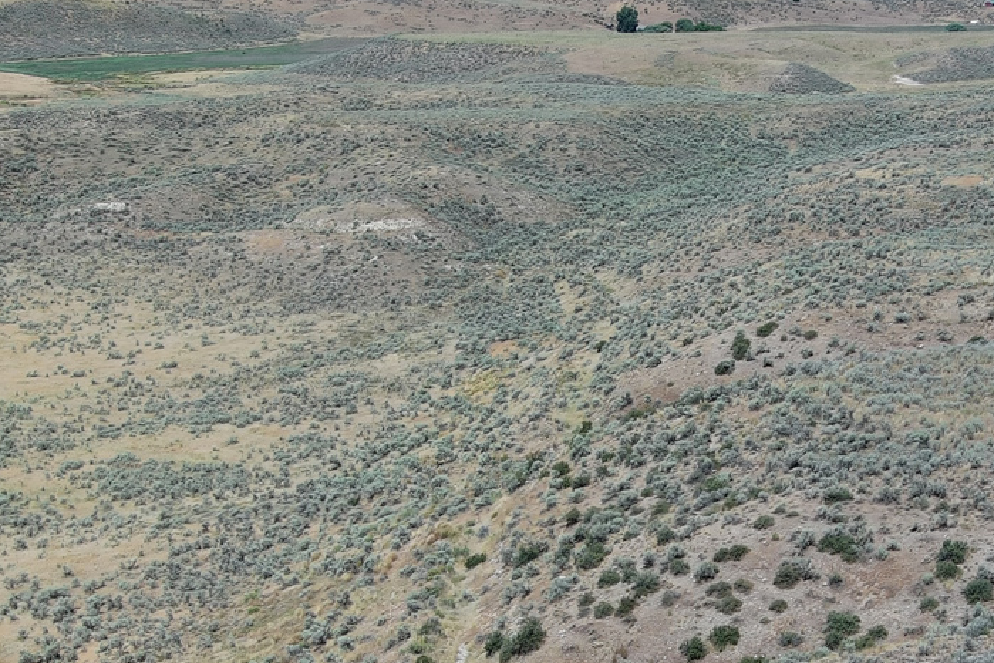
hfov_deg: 23.7
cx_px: 734
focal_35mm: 85
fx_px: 2347
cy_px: 490
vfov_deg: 16.0
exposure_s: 1/1799
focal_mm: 10.57
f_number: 2.8
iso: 102
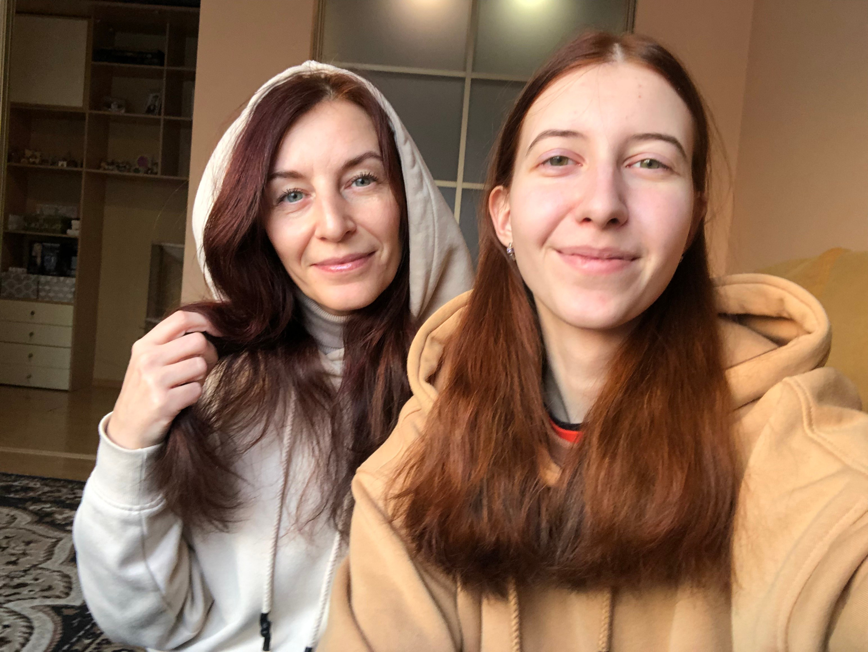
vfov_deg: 44.2
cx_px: 434
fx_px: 803
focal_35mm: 32
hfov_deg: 56.8
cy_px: 326
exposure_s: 1/50
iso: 80
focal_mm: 2.87
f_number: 2.2
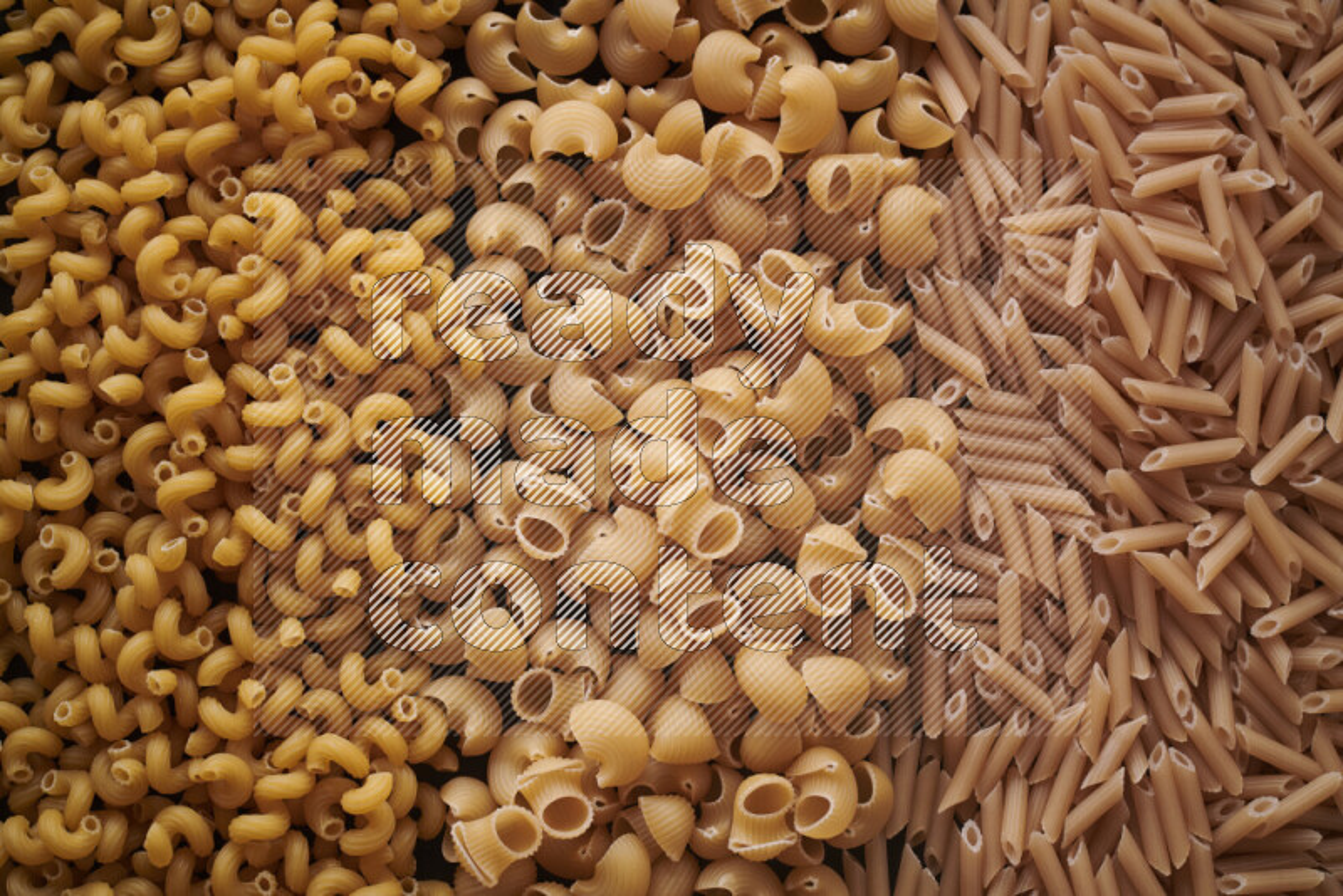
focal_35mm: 50
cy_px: 448
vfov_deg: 27.0
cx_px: 672
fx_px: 1866
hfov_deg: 39.6
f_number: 8
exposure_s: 1/100
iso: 160
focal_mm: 50
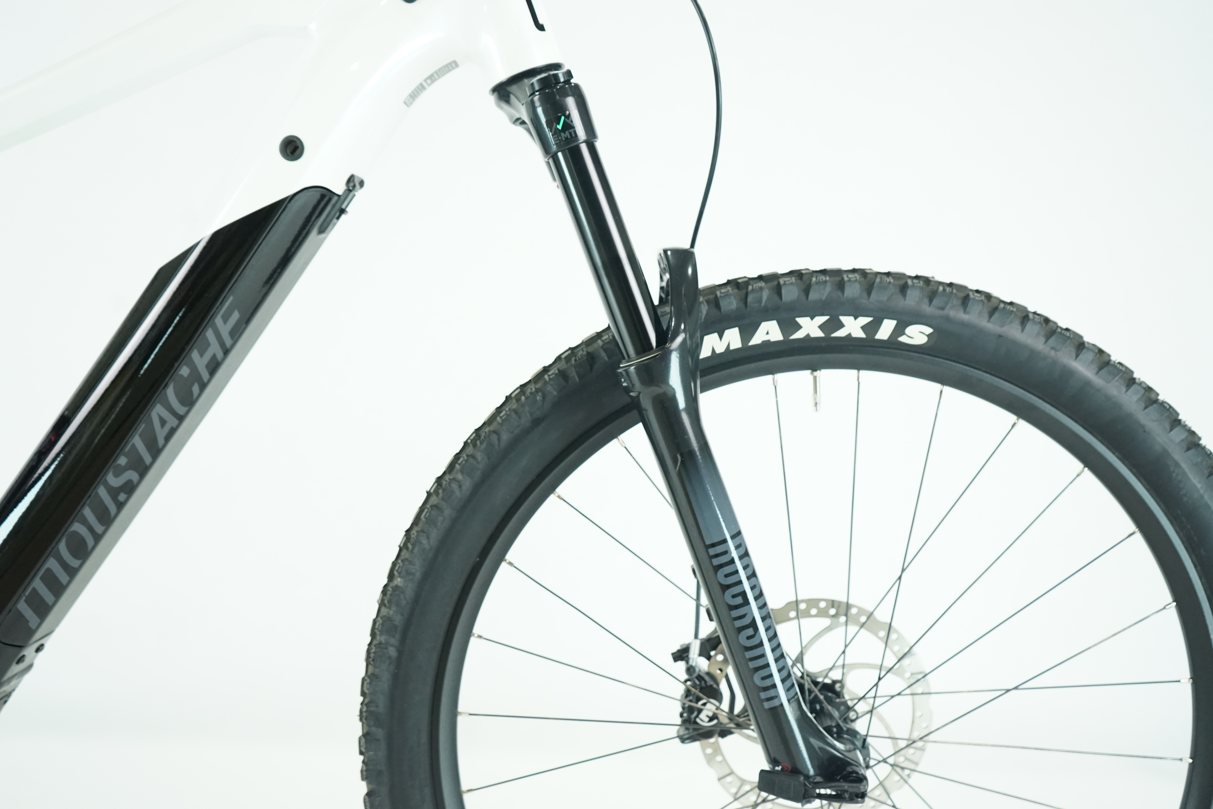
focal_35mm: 30
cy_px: 404
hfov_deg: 61.9
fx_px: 1011
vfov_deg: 43.6
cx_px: 606
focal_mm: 30
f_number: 5
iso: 2500
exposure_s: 1/200
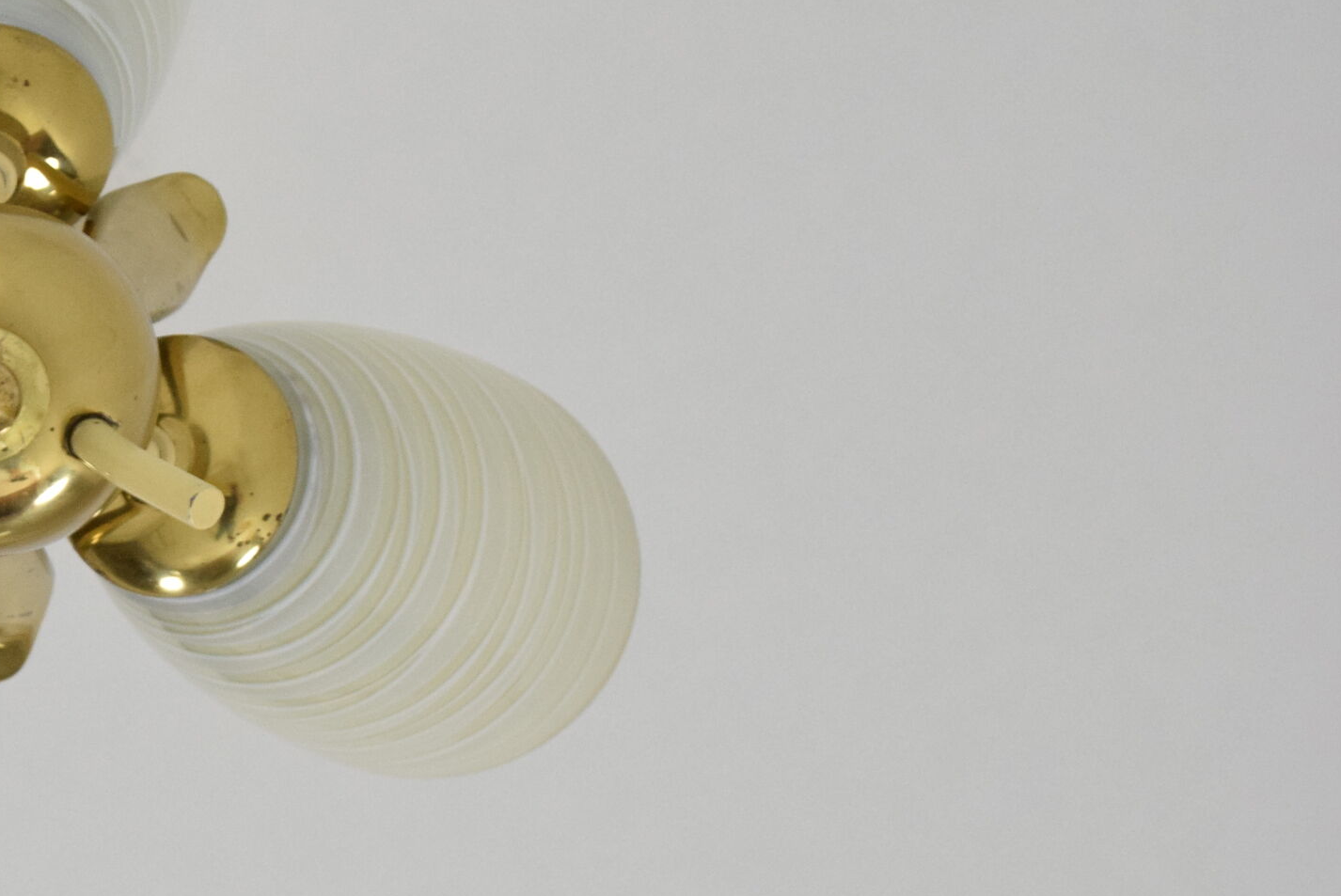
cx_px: -16
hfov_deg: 11.7
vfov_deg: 7.9
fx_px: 6450
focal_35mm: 173
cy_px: 494
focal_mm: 55
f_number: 5.6
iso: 1600
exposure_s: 1/125
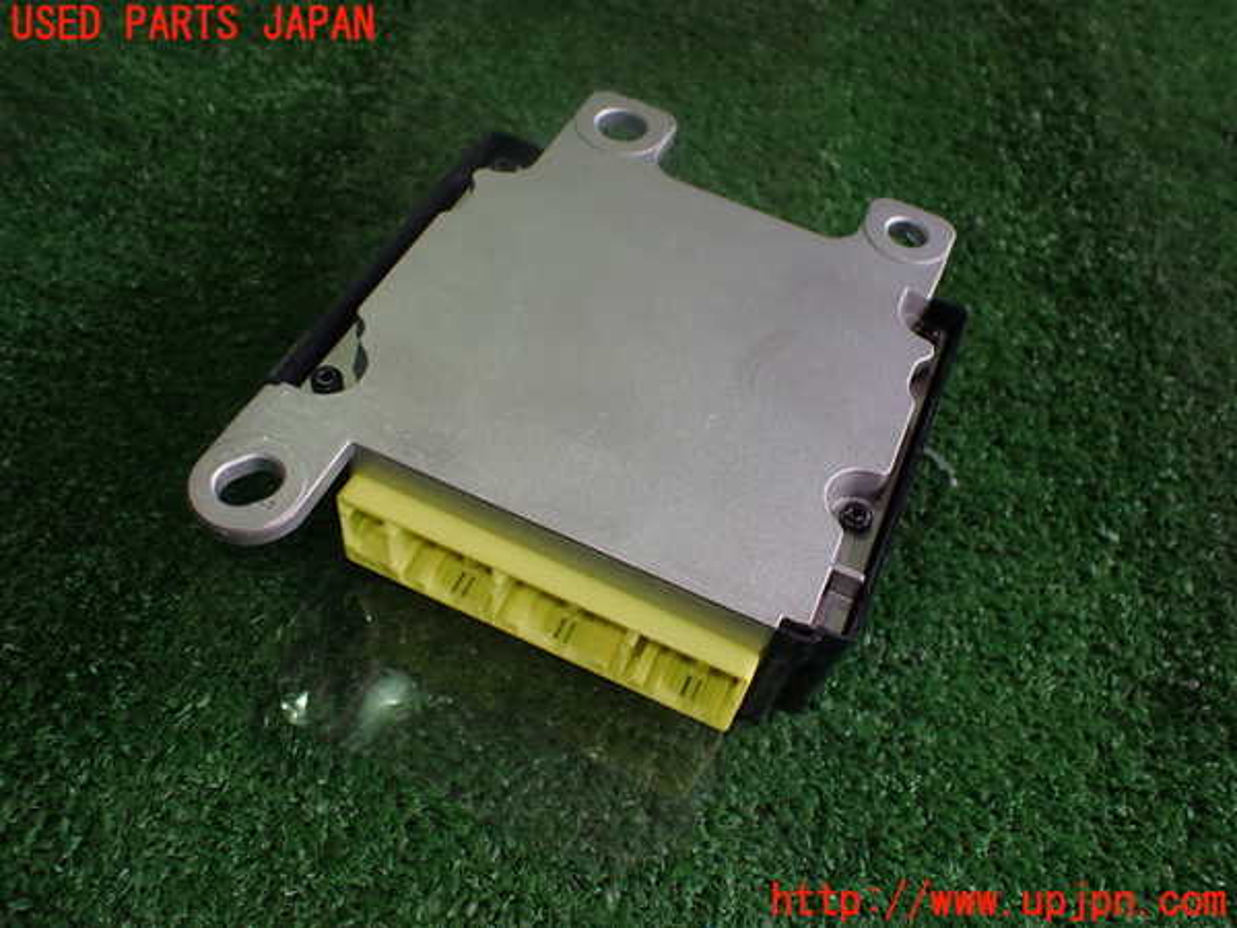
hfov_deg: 60.0
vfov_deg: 46.8
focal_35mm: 30
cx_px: 618
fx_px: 1072
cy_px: 464
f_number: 2.3
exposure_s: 1/125
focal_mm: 5.4
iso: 200
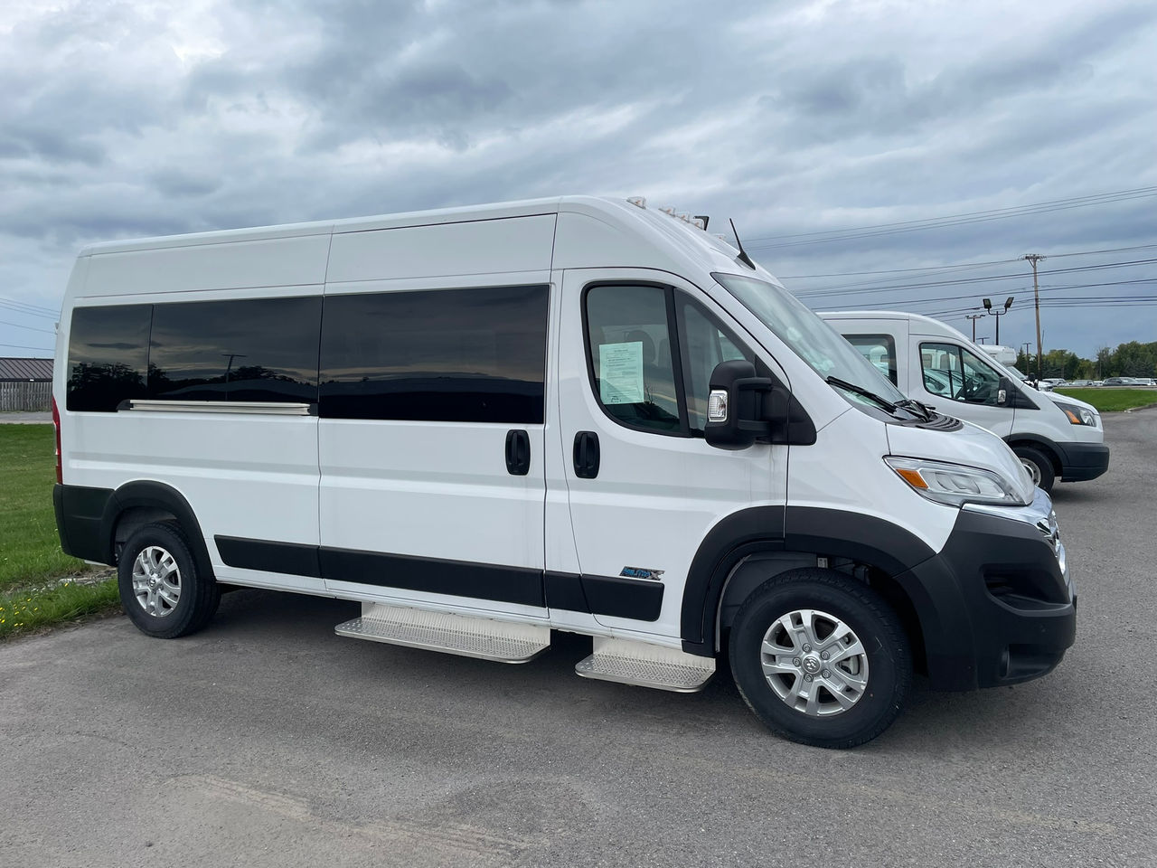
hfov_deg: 67.3
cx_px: 578
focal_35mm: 26
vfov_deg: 53.1
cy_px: 434
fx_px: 869
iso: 32
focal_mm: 4.2
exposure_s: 1/1401
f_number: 1.6
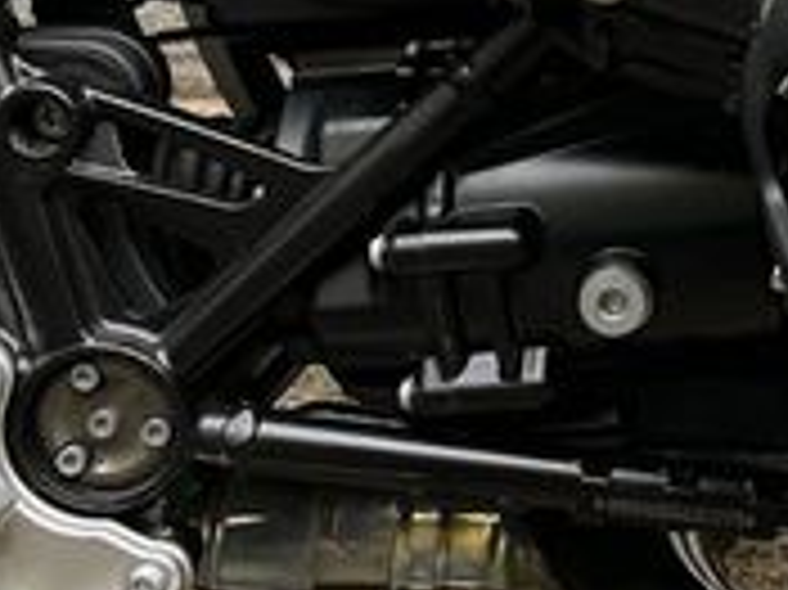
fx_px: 2161
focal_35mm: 95
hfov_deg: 18.7
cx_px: 1117
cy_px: -261
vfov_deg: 14.6
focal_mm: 5.1
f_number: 1.6
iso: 80
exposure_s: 1/121
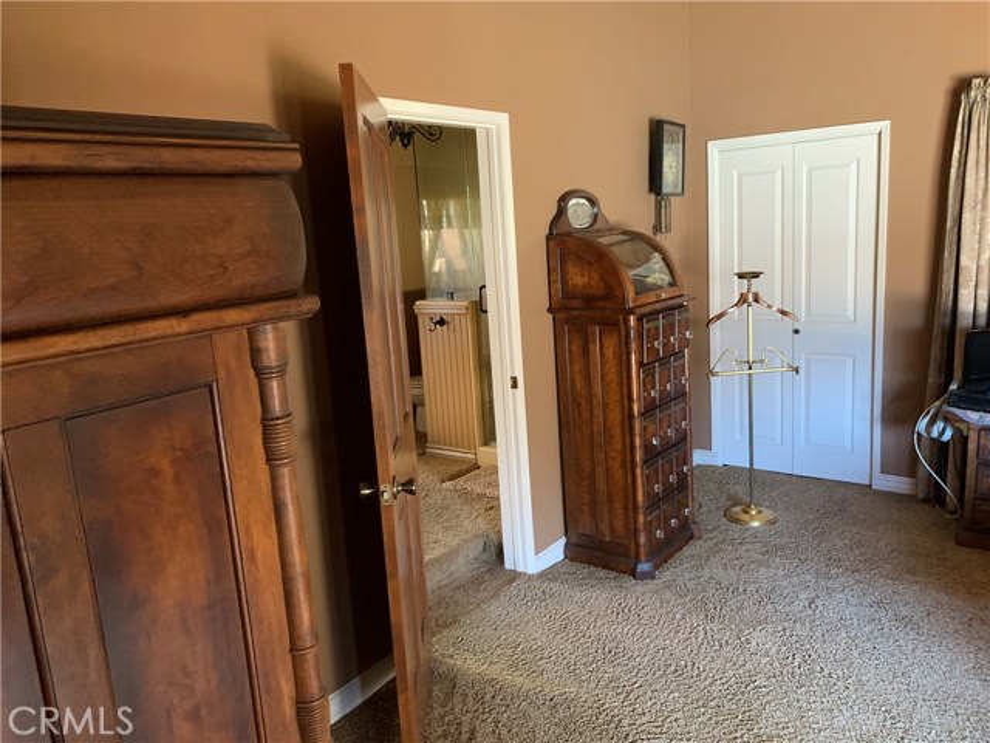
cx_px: 495
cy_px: 372
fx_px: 744
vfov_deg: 53.1
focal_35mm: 26
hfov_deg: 67.3
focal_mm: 4.25
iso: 400
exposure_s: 1/51
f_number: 1.8
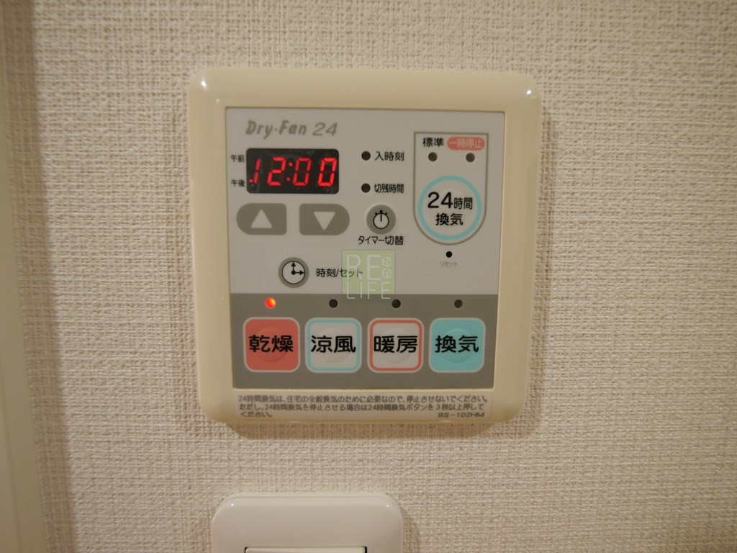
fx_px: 298
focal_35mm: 14
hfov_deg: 102.1
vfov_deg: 85.7
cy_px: 276
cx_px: 368
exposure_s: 1/60
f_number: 4
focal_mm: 7
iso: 500
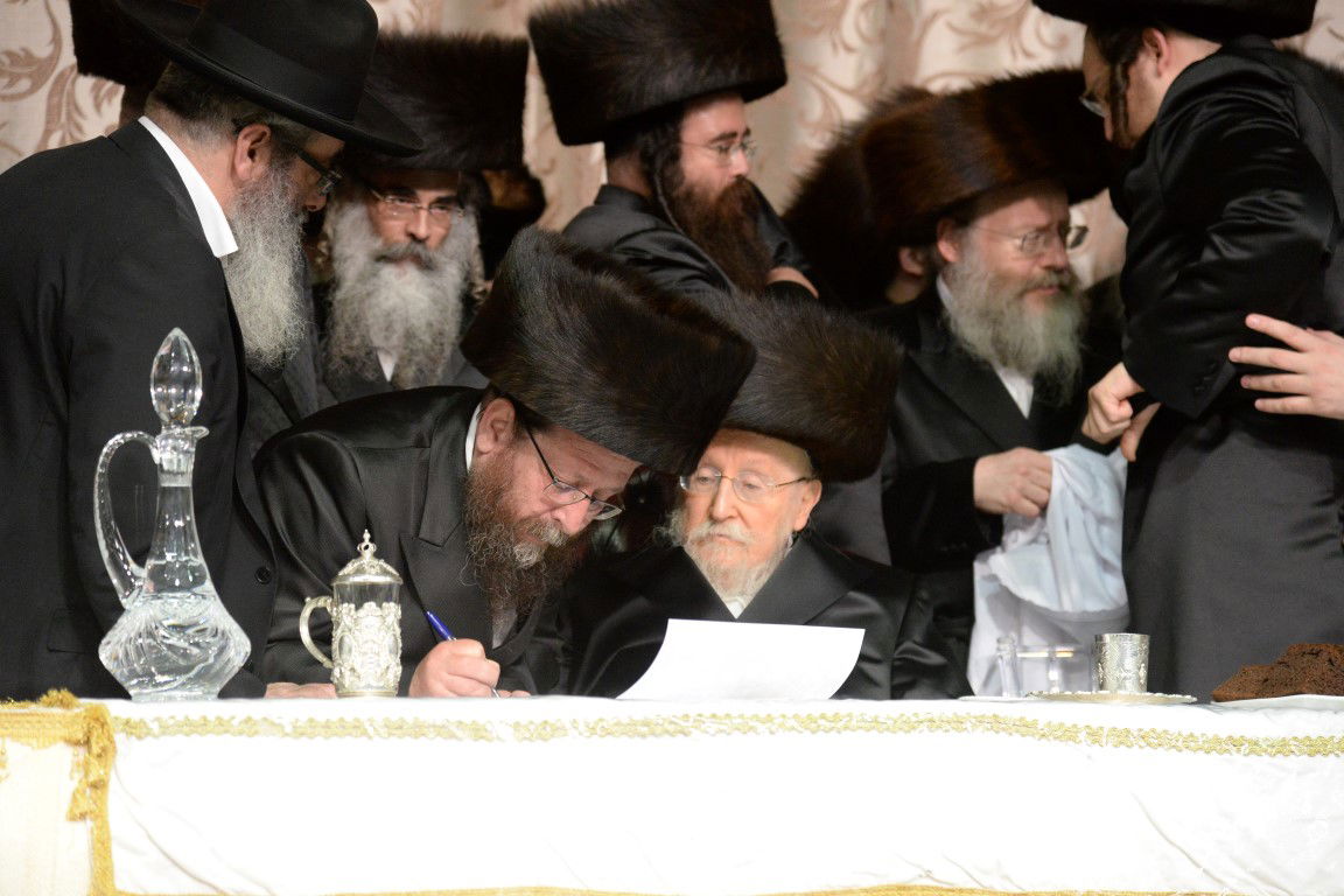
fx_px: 4480
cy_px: 448
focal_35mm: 120
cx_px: 672
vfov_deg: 11.4
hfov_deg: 17.1
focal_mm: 120
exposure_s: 1/200
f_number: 4.5
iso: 5000
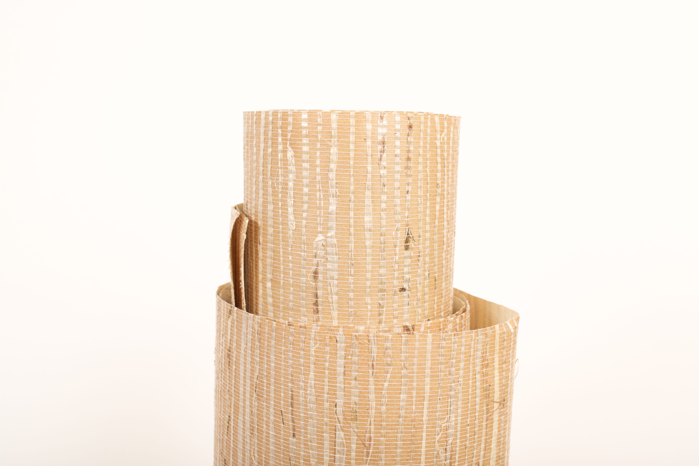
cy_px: 233
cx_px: 350
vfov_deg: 31.9
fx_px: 815
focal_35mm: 42
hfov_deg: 46.4
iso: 500
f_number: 11
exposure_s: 1/200
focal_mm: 28
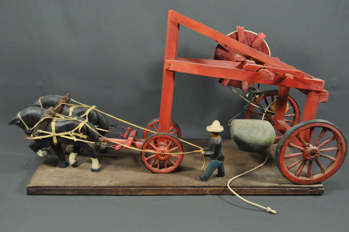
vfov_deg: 36.8
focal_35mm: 36
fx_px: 349
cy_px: 116
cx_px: 174
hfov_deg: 53.2
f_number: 4
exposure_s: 1/100
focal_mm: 24
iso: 1600
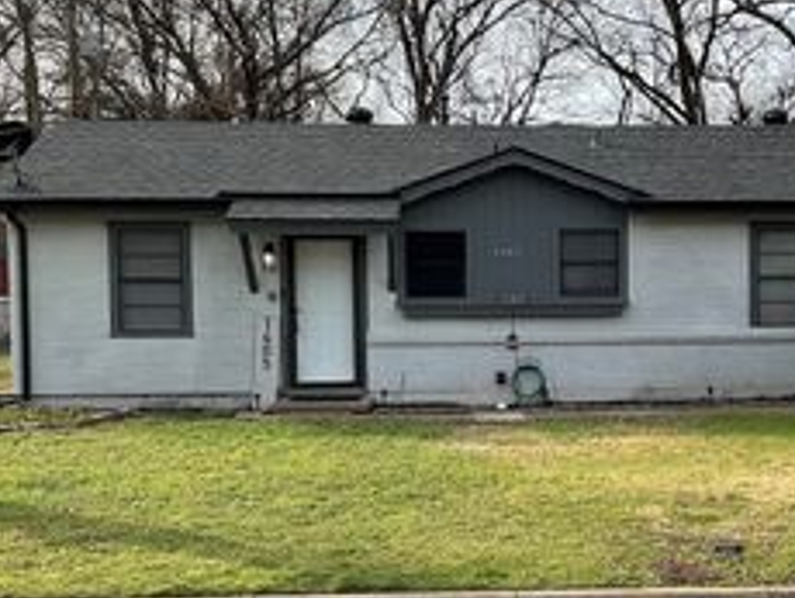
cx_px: 601
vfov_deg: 23.3
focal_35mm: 63
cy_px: 379
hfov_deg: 30.2
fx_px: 1448
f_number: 1.8
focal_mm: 3
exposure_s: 1/883
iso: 16
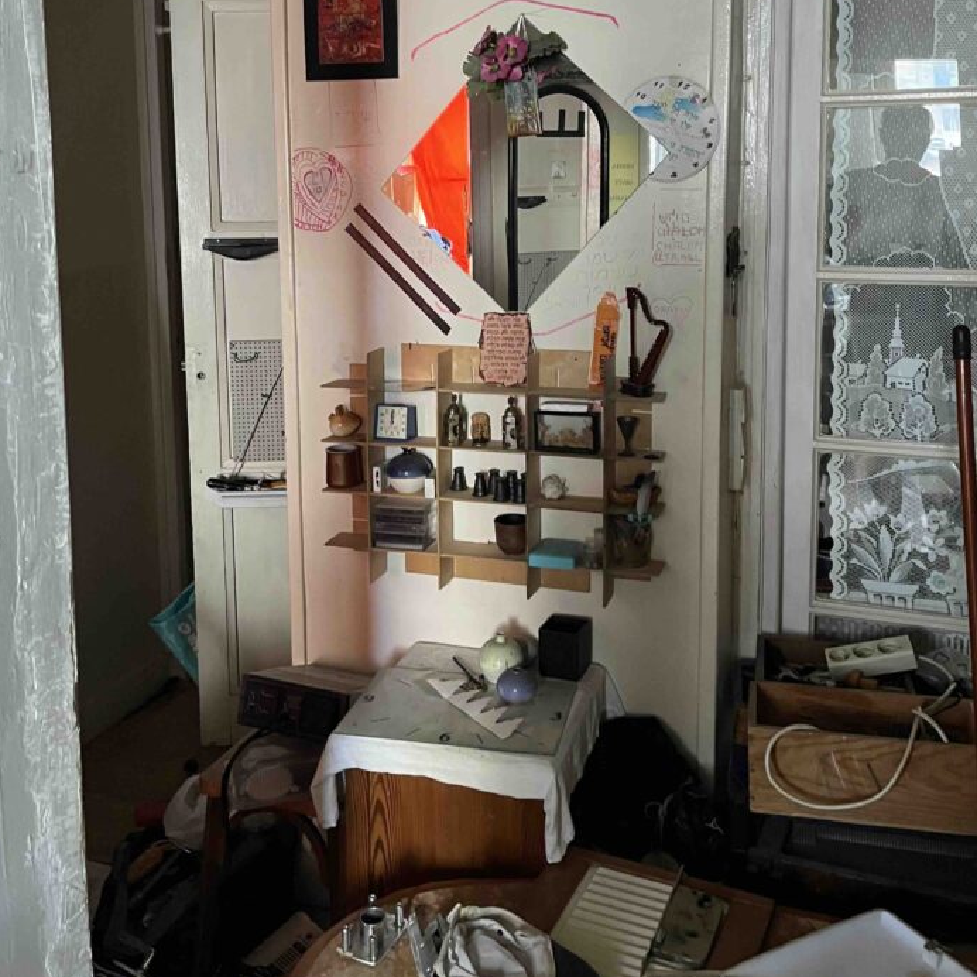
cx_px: 504
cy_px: 319
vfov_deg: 47.6
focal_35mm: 34
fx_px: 1086
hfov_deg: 48.4
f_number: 1.6
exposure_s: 1/45
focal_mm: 5.1
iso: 500
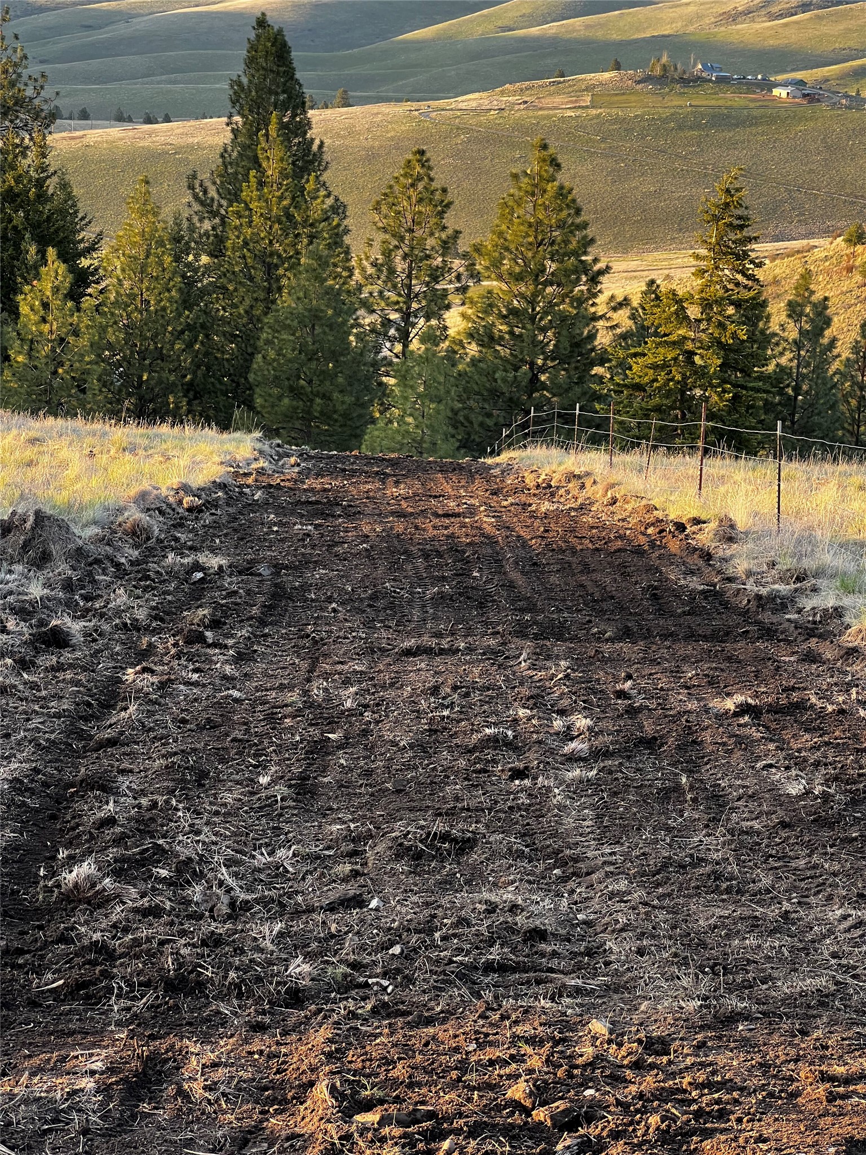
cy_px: 578
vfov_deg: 25.3
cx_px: 433
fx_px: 2568
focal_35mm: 77
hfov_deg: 19.1
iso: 100
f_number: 2.8
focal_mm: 9
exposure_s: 1/99
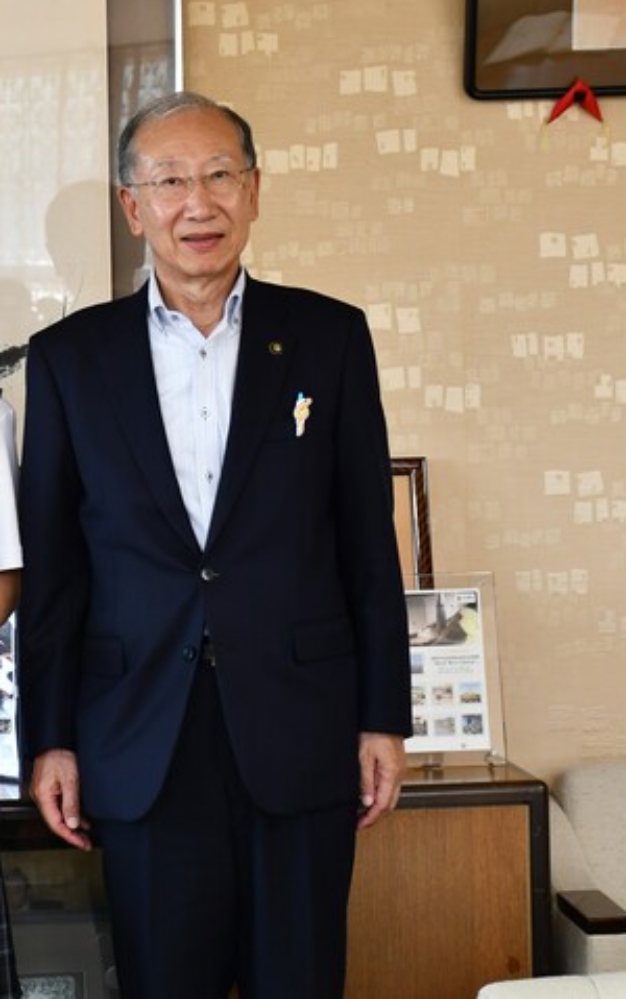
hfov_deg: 13.9
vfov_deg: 22.3
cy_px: 494
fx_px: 2535
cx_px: 7
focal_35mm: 93
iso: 800
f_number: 4.5
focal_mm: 40
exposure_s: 1/125
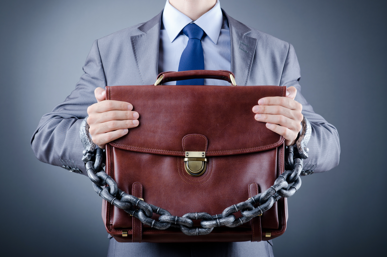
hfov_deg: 19.5
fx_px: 1126
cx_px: 194
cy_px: 128
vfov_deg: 13.0
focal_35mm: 105
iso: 100
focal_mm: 70
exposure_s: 1/200
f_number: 9
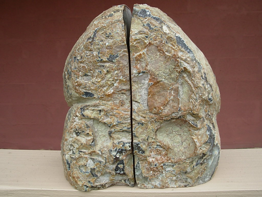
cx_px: 131
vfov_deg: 37.7
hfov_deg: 49.0
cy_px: 98
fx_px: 288
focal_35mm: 38
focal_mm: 6.3
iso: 50
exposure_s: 1/342
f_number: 2.9
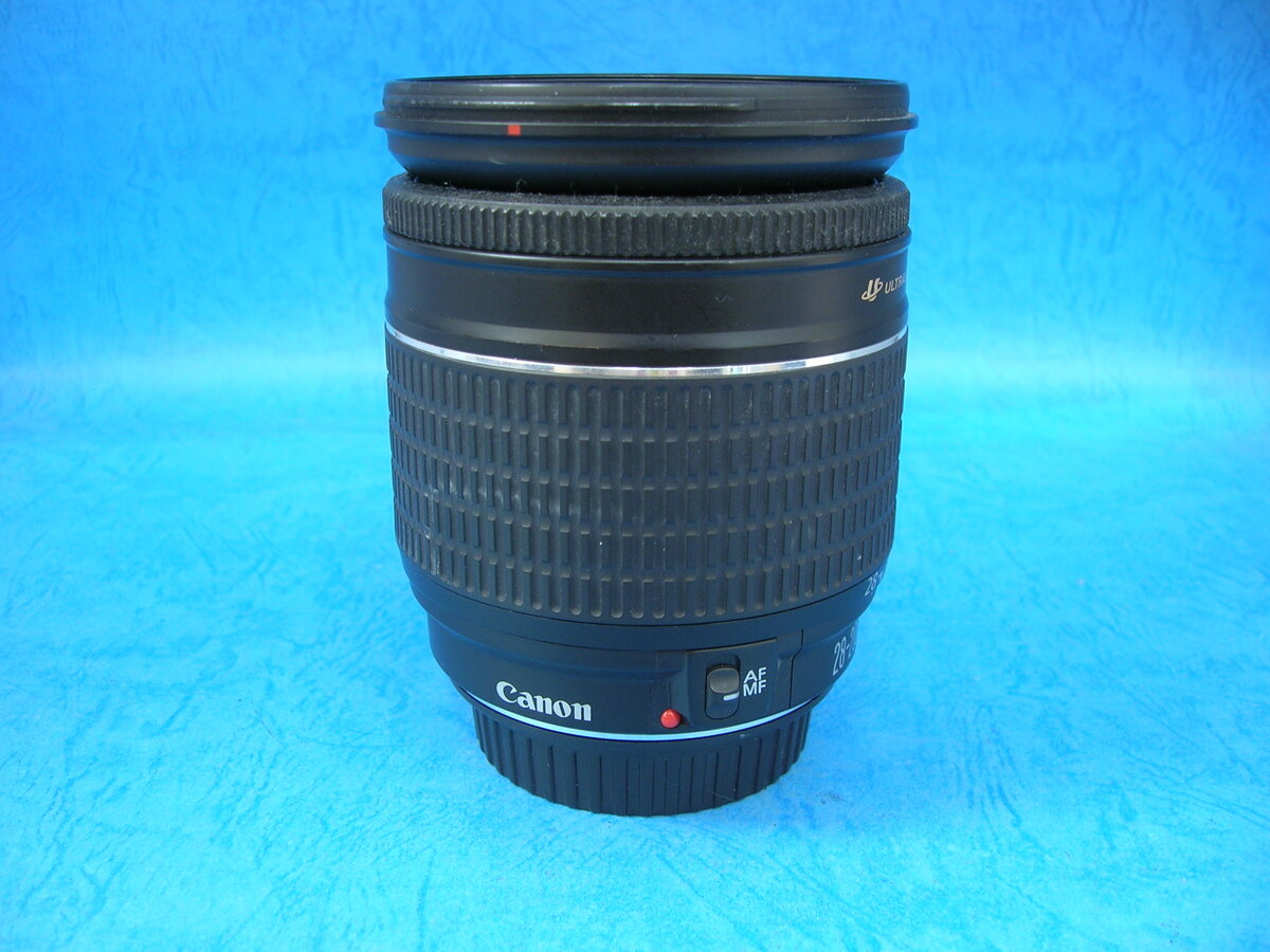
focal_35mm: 34
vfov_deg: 41.8
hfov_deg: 54.0
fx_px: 1247
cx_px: 635
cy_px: 476
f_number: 2.9
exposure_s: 1/4.2
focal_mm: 5.7
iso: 50
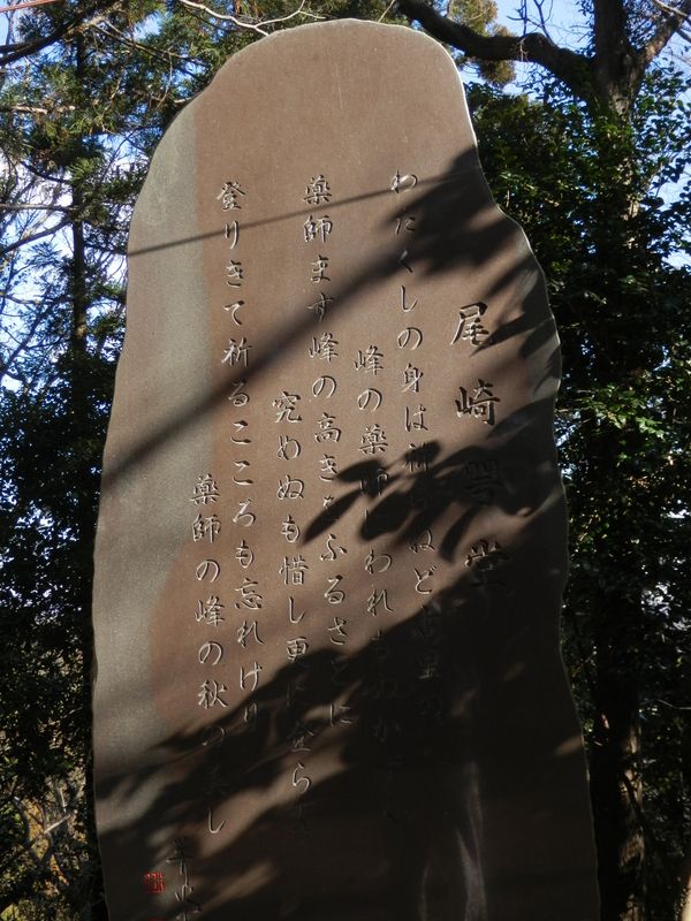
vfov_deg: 42.1
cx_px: 346
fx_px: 1198
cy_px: 460
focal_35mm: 45
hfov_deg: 32.2
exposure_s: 1/160
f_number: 3.8
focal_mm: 8
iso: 80
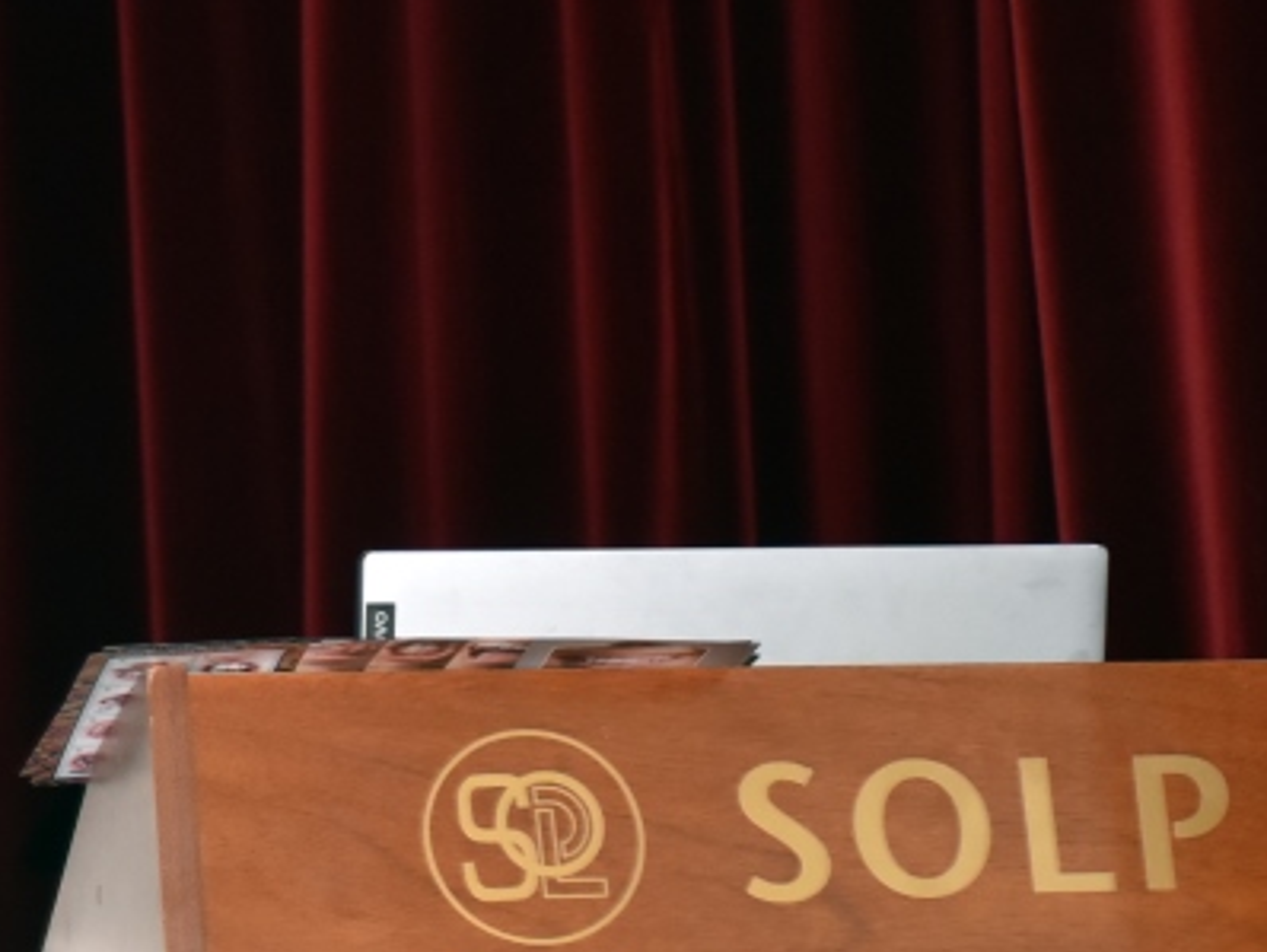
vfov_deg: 8.4
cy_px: 412
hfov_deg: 11.0
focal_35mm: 178
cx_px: -76
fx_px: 6519
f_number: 4.5
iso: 1600
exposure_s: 1/8
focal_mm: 48
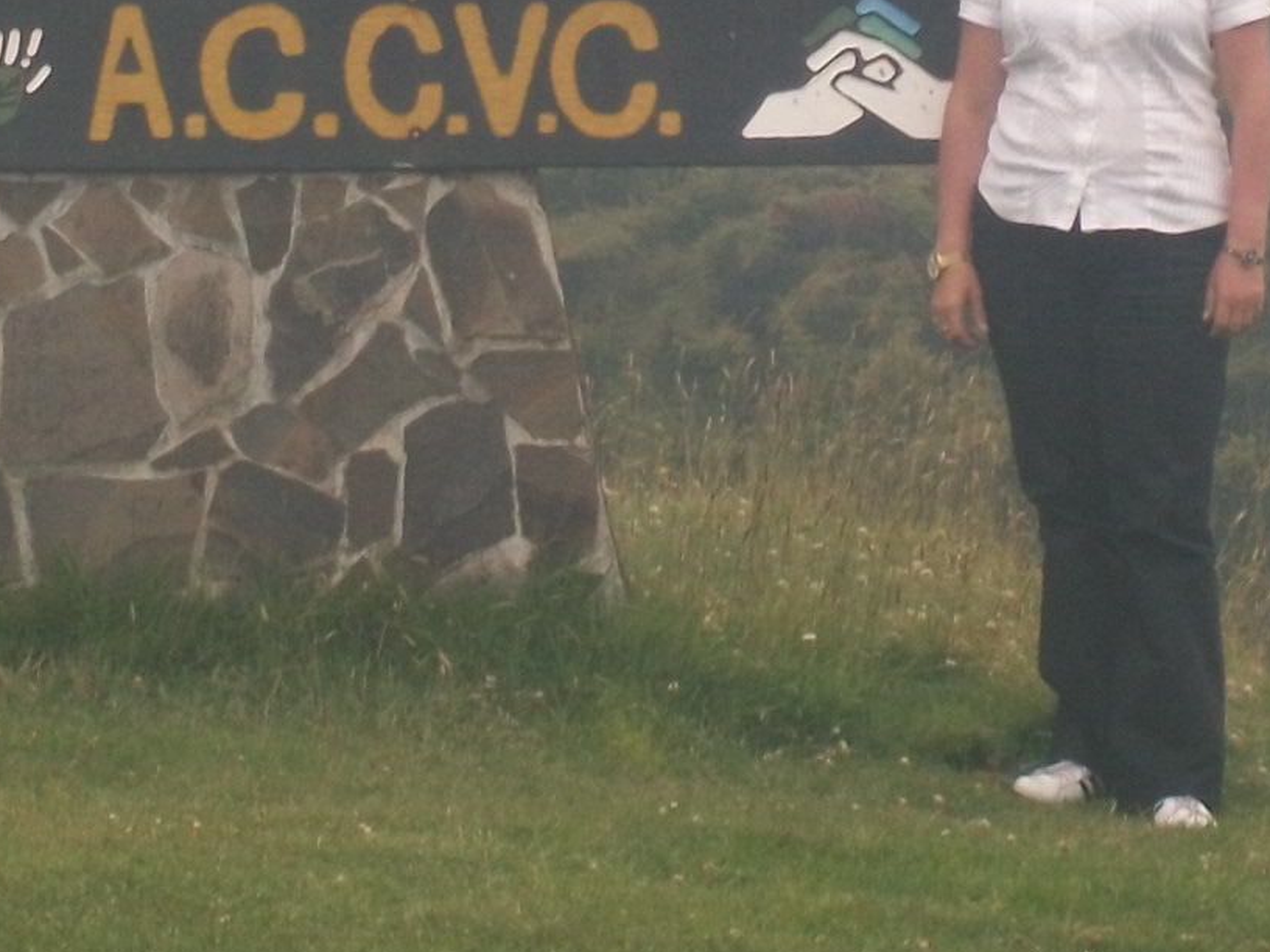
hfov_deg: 7.3
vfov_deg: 5.5
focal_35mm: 271
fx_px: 9943
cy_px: -208
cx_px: 680
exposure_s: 1/200
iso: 80
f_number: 4.8
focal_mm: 18
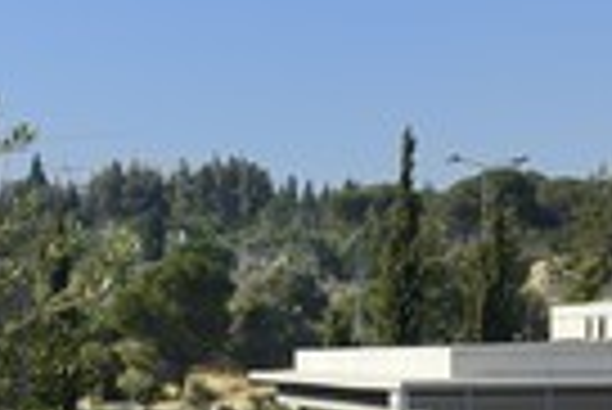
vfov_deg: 7.9
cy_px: 378
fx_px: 2944
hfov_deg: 11.7
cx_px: 711
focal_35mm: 173
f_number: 11
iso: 200
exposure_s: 1/200
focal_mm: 56
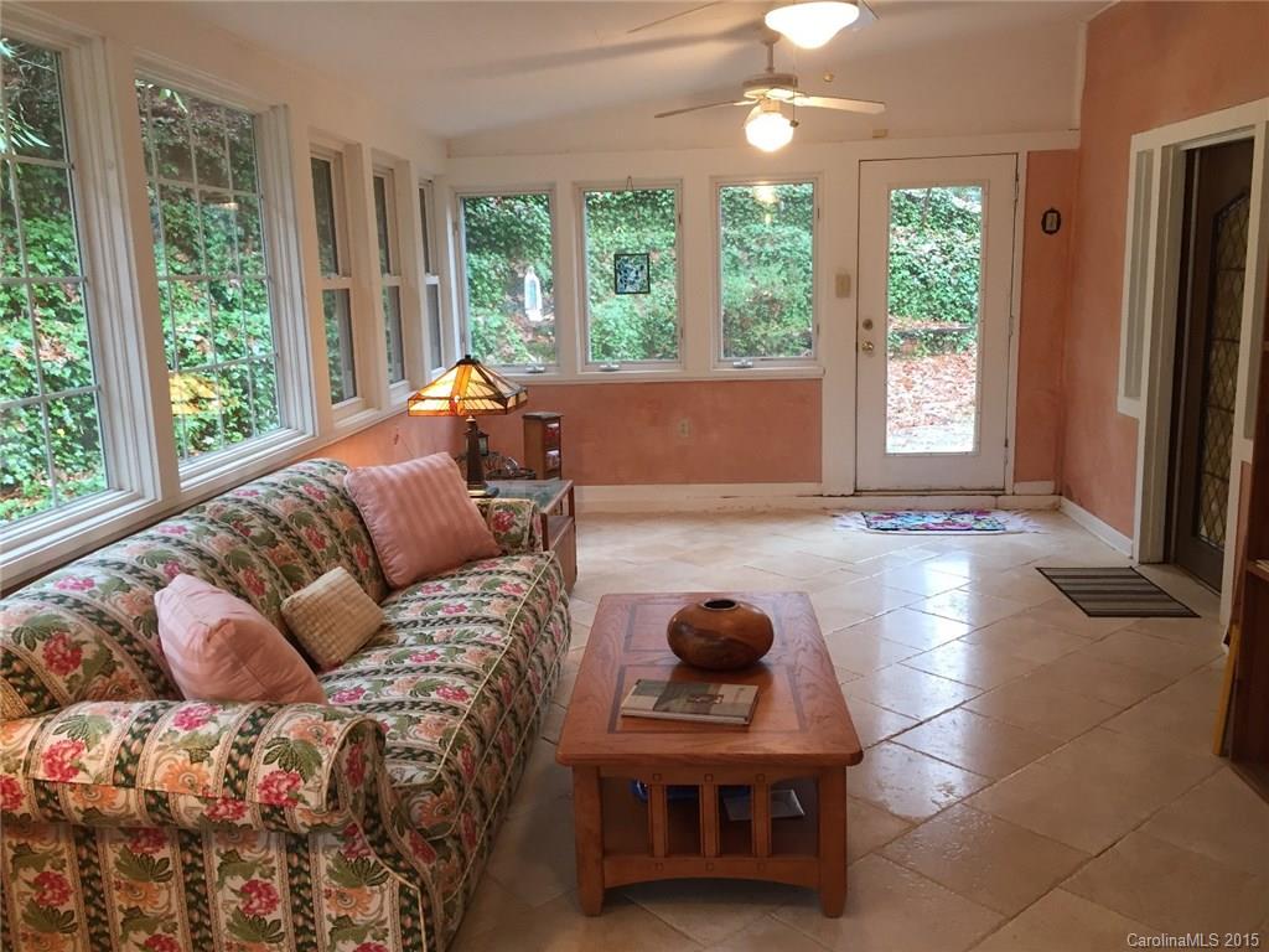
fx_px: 1063
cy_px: 476
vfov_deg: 48.2
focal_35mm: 29
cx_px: 634
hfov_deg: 61.7
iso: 40
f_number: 2.2
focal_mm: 4.15
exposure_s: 1/30
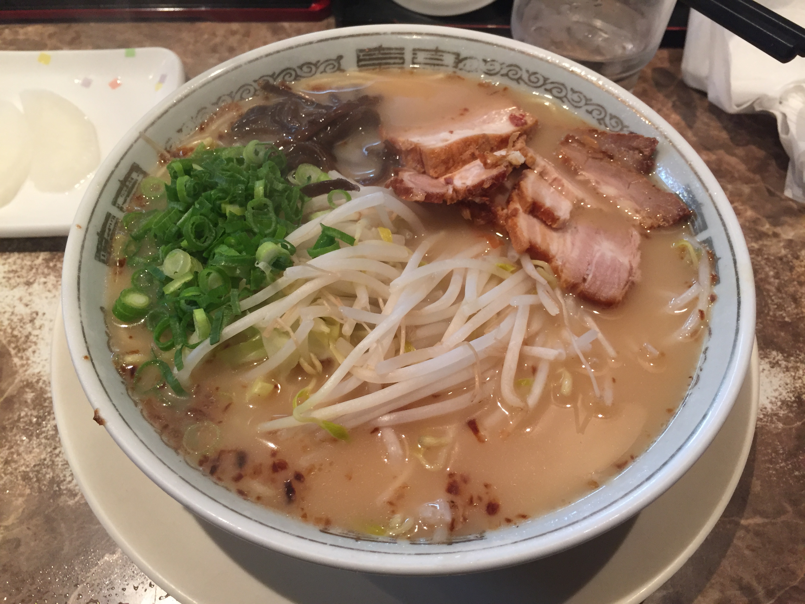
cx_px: 402
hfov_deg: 61.7
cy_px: 302
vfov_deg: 48.2
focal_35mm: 29
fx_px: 674
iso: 125
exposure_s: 1/30
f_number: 2.2
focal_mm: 4.15
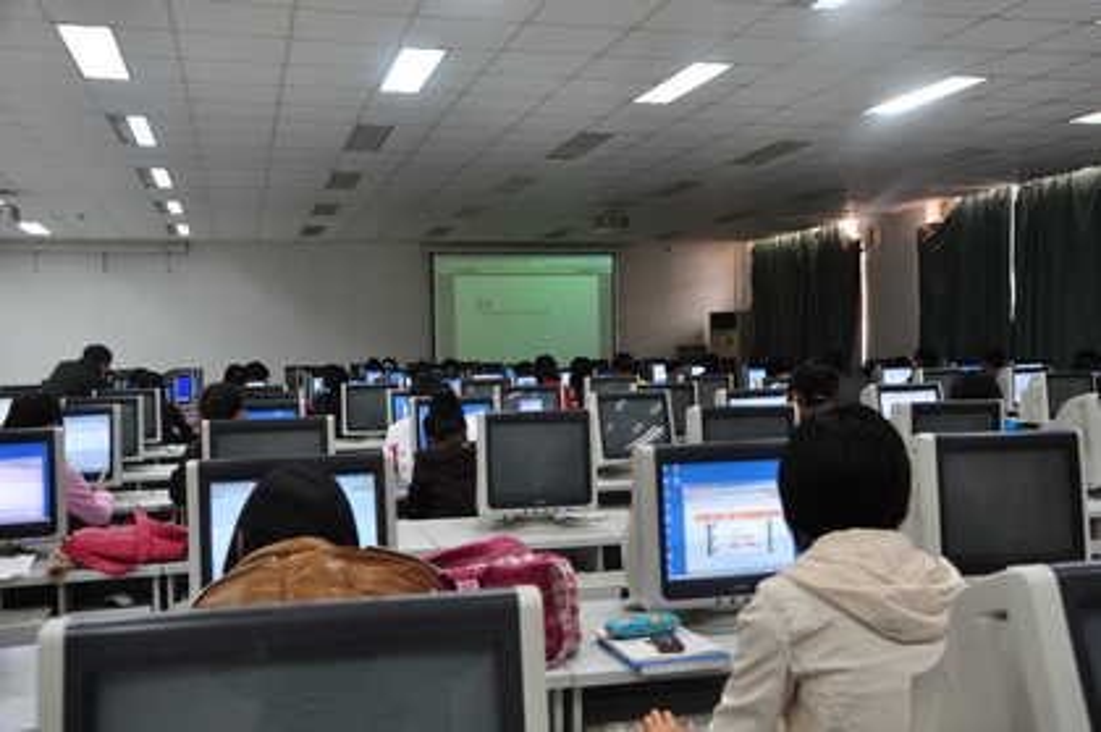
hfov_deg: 51.3
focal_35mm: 38
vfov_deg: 35.4
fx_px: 1146
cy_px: 366
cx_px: 550
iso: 800
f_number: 7.1
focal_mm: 25
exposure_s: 1/40
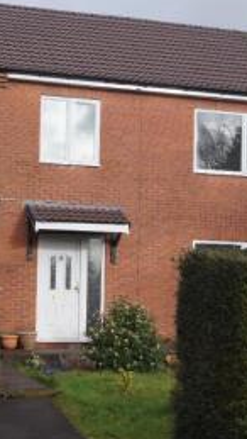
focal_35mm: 75
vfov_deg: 28.2
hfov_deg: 16.1
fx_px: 872
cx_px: 157
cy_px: 252
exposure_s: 1/320
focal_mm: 26
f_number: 5.6
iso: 100
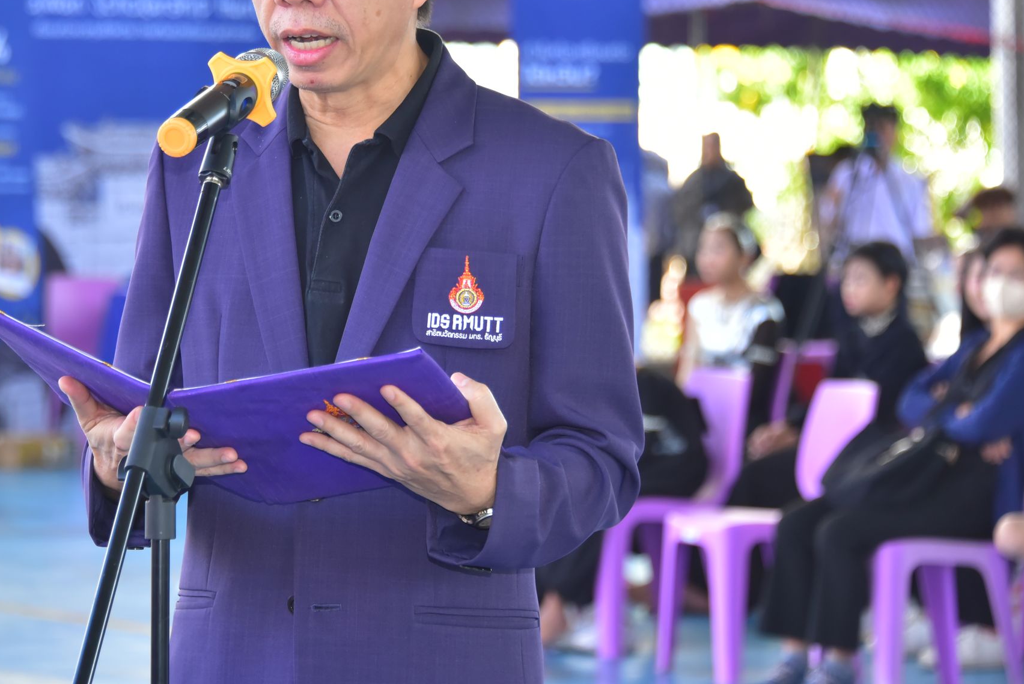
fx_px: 5094
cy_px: 185
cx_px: 313
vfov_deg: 7.7
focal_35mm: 179
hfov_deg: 11.5
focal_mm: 122
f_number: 5.6
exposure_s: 1/160
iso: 1000
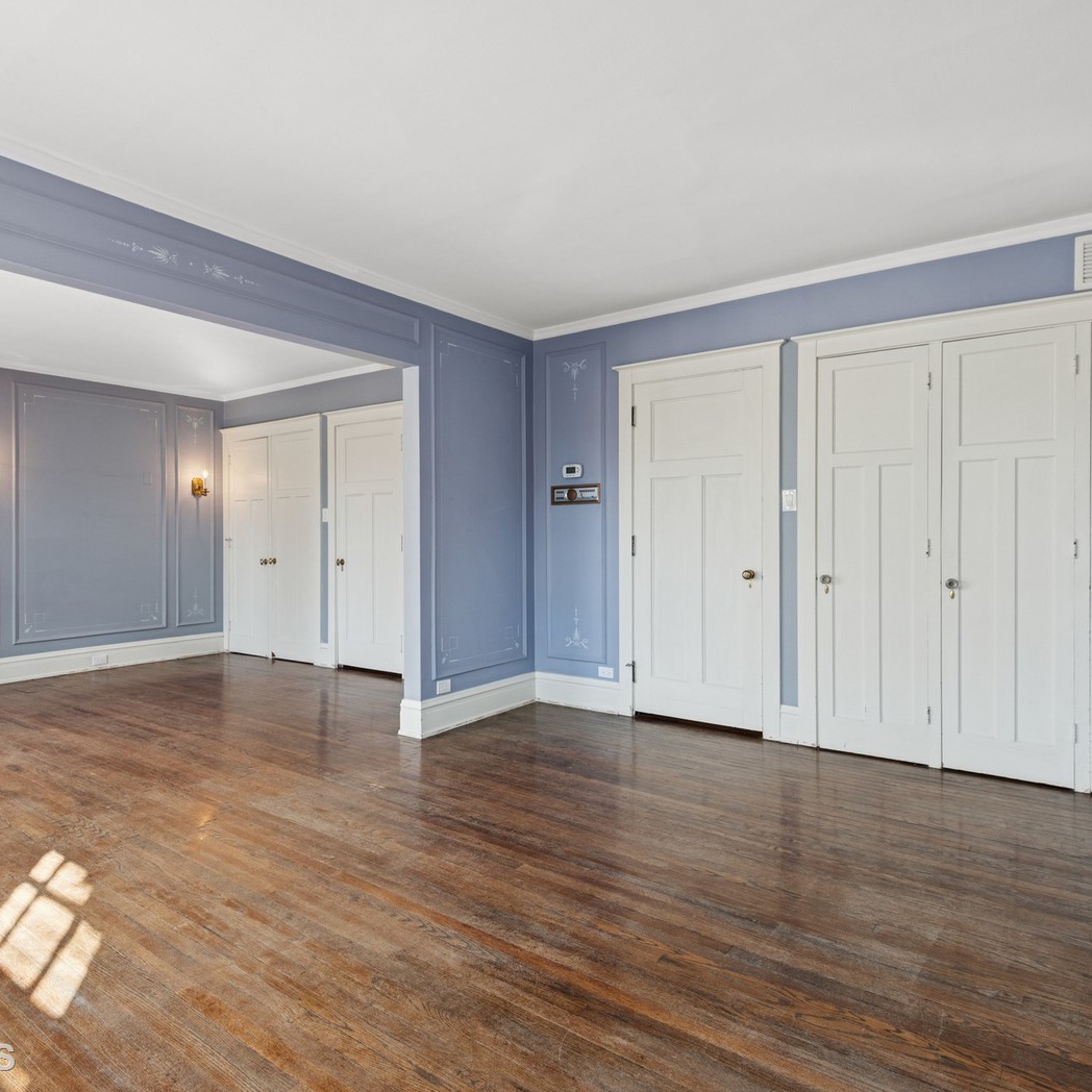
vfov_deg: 72.1
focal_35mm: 21
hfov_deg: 71.9
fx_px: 749
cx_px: 483
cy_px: 552
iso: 400
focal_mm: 16
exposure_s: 1/25
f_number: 8
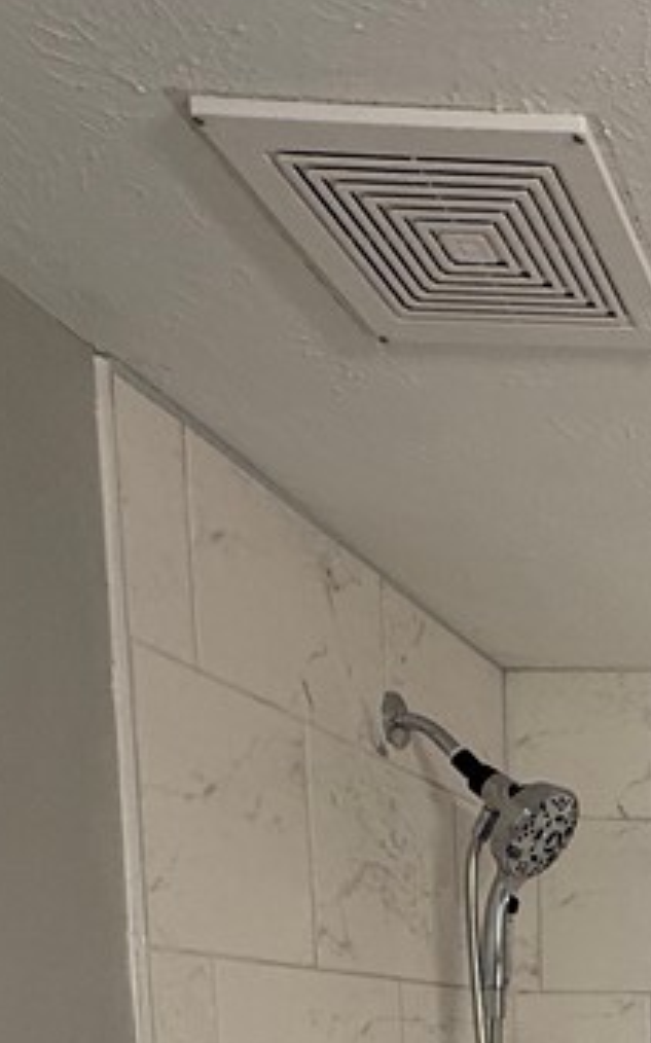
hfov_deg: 21.8
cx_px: 1068
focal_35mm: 45
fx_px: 1279
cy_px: 1154
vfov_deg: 37.1
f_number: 2.2
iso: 250
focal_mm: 2.22
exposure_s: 1/120
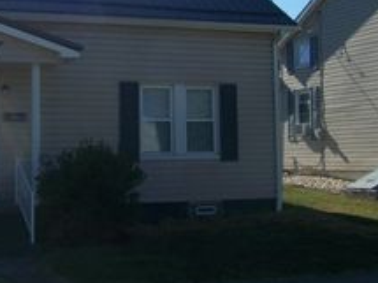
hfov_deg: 24.6
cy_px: 87
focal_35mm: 79
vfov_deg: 18.6
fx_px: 862
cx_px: 120
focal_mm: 5.6
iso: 80
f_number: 5.1
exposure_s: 1/640
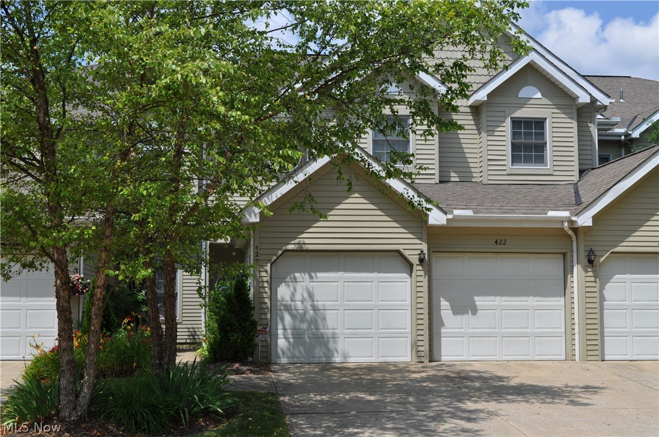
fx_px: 932
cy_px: 218
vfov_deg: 26.4
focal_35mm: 51
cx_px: 330
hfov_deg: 38.9
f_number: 10
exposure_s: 1/400
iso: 200
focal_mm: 34
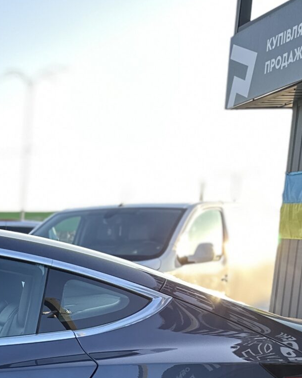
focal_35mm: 79
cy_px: 441
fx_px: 883
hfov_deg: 16.3
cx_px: -244
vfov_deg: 22.4
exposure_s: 1/339
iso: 80
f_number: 1.78
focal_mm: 6.86
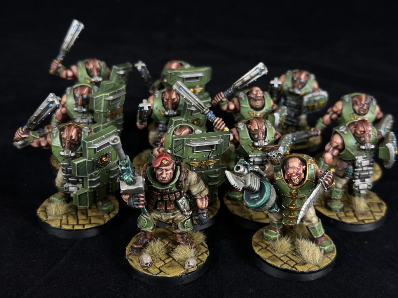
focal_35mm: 48
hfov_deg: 39.7
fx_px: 552
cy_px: 149
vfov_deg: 30.3
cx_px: 199
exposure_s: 1/50
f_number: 1.78
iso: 100
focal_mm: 6.86
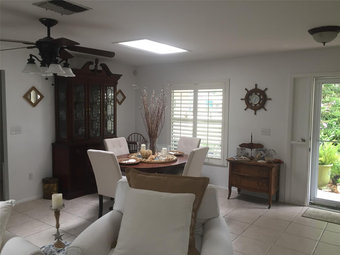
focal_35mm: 29
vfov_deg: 48.2
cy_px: 128
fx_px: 285
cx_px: 170
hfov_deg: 61.7
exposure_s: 1/30
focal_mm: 4.15
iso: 64
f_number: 2.2
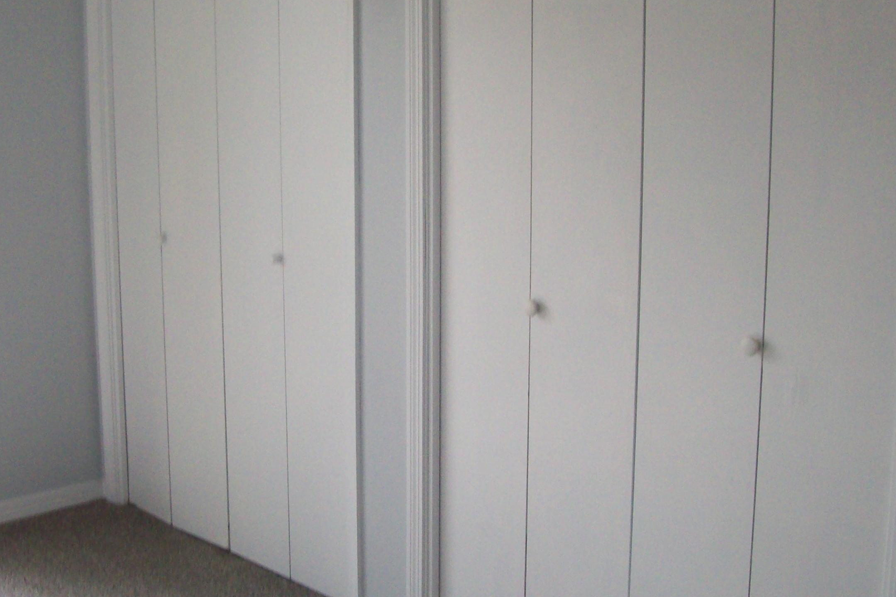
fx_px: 1294
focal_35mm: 52
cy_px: 278
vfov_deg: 26.0
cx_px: 357
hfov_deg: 38.0
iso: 200
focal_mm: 6
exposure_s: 1/146
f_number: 2.7
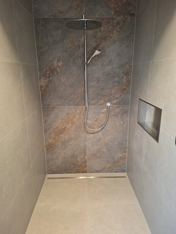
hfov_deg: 58.9
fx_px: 156
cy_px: 117
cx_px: 88
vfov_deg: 73.9
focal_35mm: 23
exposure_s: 1/30
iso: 250
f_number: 1.8
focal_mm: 5.54
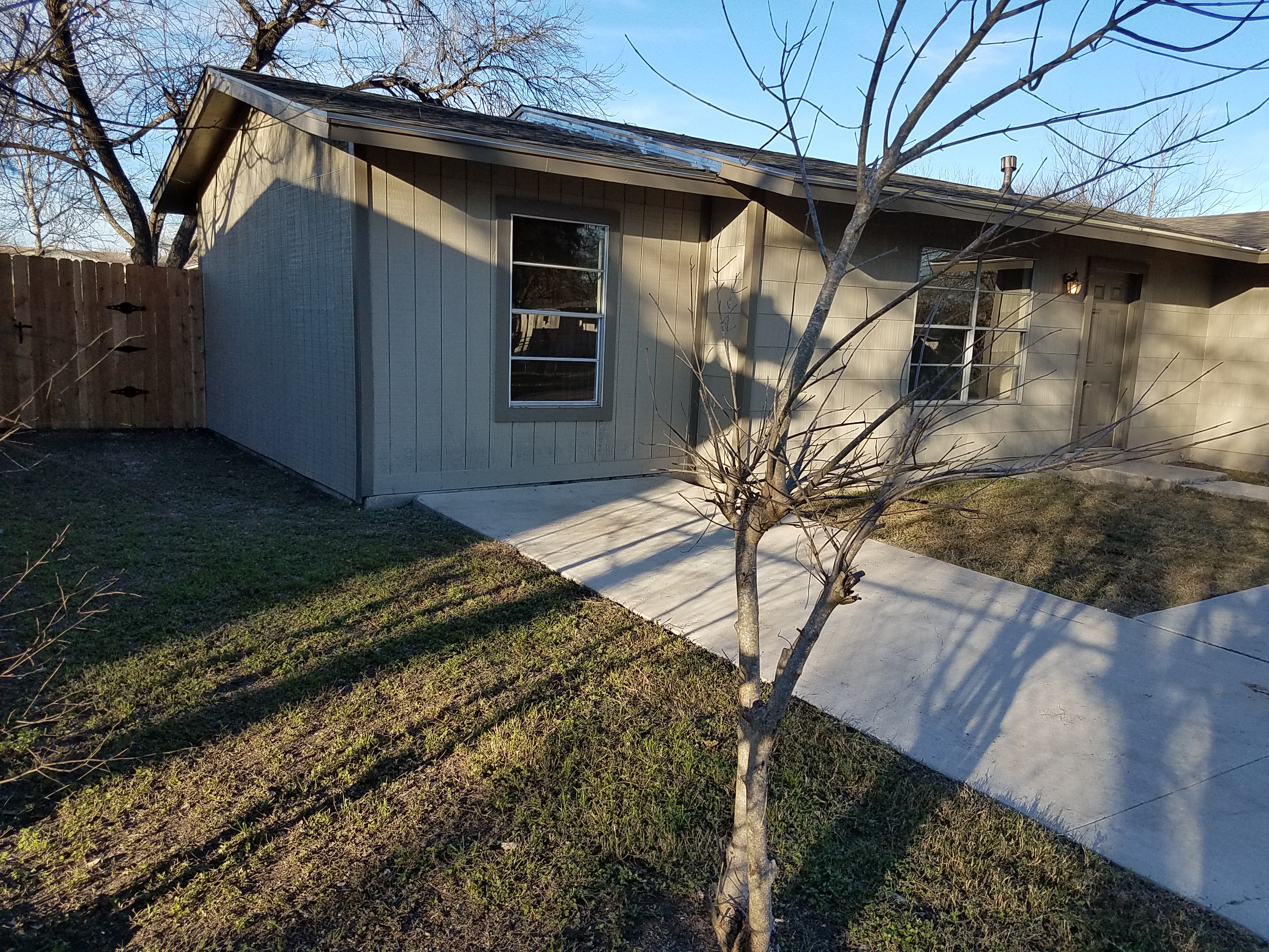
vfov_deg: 53.1
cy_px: 476
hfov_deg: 67.3
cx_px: 634
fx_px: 953
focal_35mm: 26
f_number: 1.7
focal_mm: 4.2
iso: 40
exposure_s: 1/908
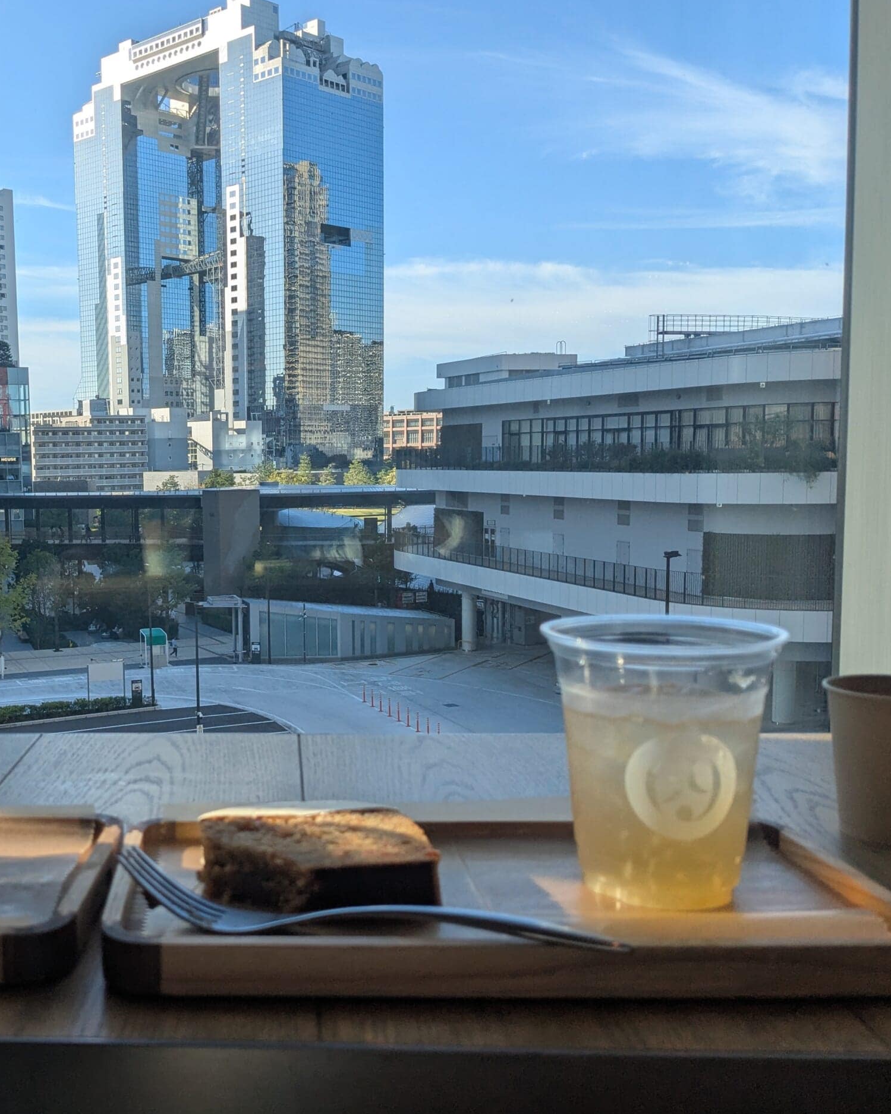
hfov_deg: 39.4
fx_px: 1187
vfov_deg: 50.3
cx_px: 167
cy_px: 546
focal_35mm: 36
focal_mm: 4.38
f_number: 1.73
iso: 49
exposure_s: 1/1462
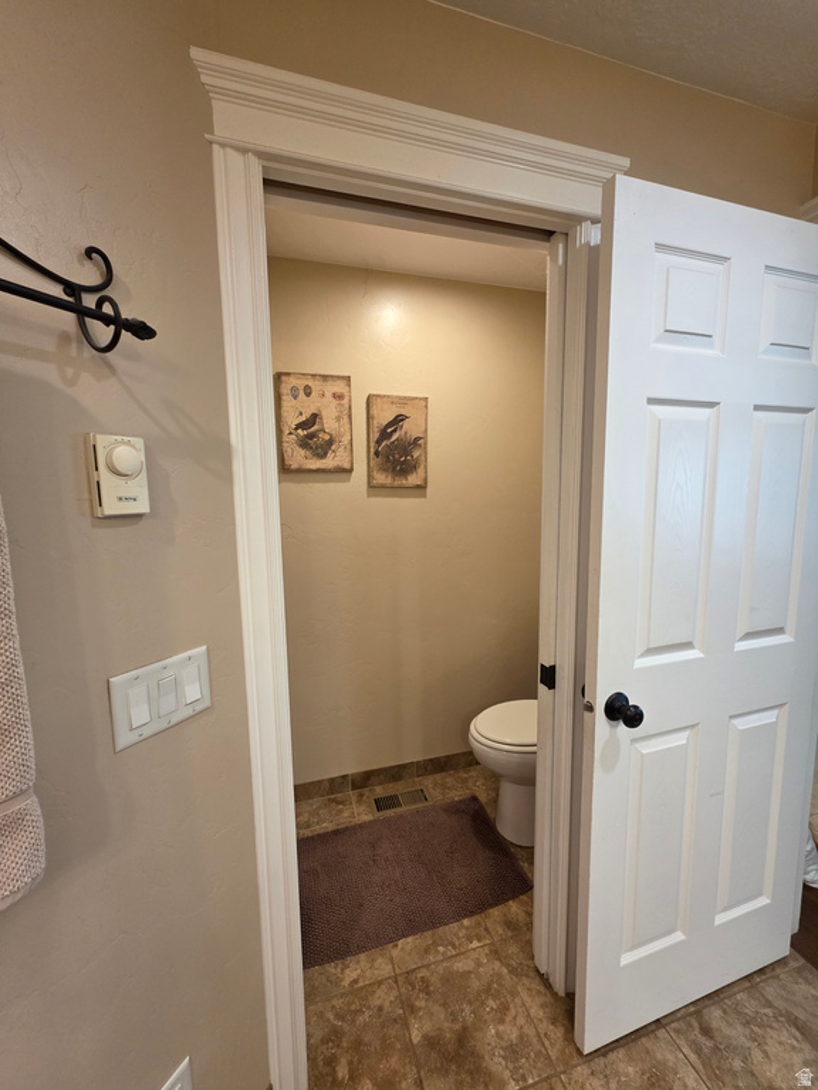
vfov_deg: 106.2
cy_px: 545
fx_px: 410
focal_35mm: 13
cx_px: 409
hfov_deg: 89.9
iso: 250
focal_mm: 2.2
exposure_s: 1/120
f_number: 1.9
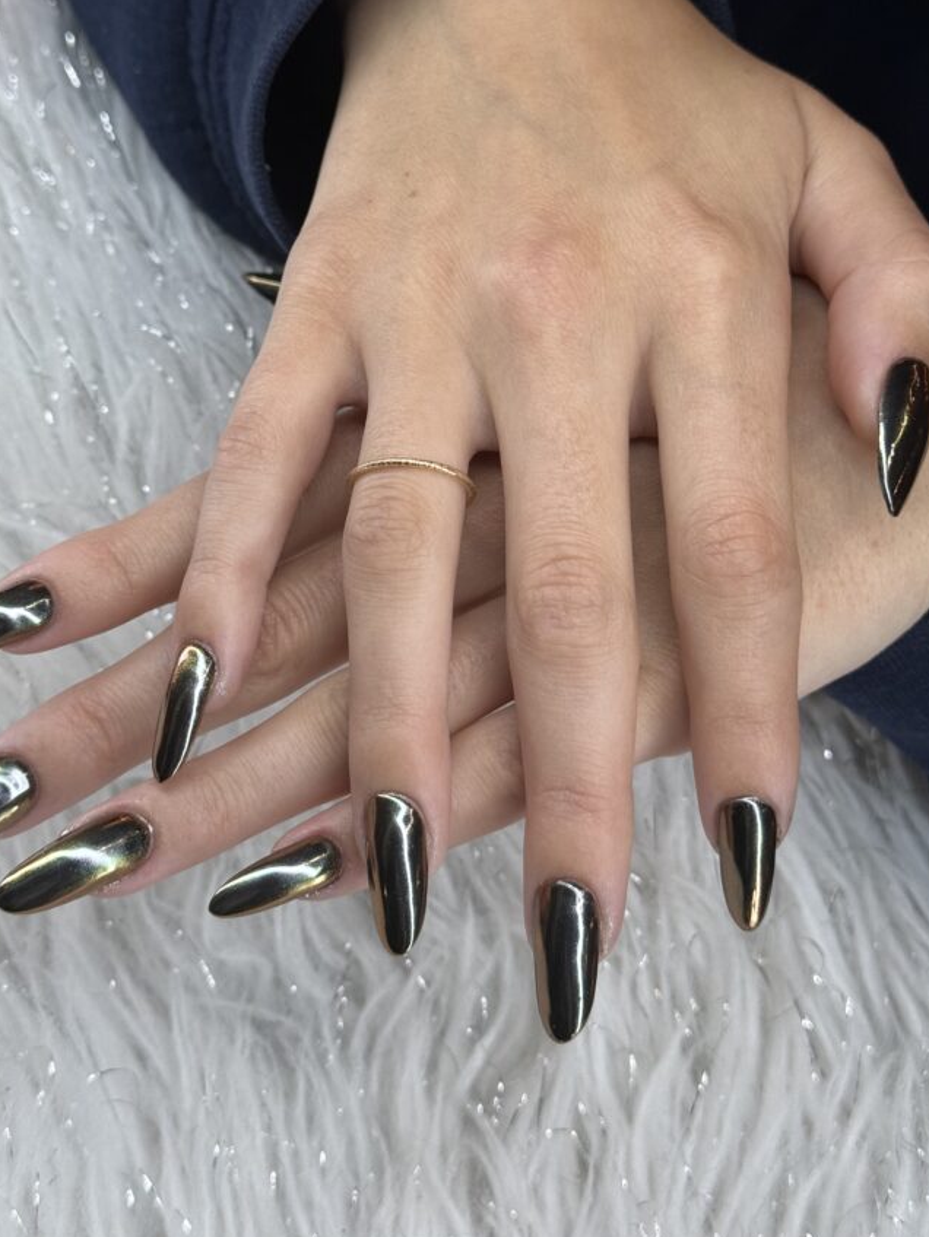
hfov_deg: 25.2
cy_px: 555
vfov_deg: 33.2
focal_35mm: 58
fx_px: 2074
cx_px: 437
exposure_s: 1/301
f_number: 1.78
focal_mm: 6.76
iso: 64
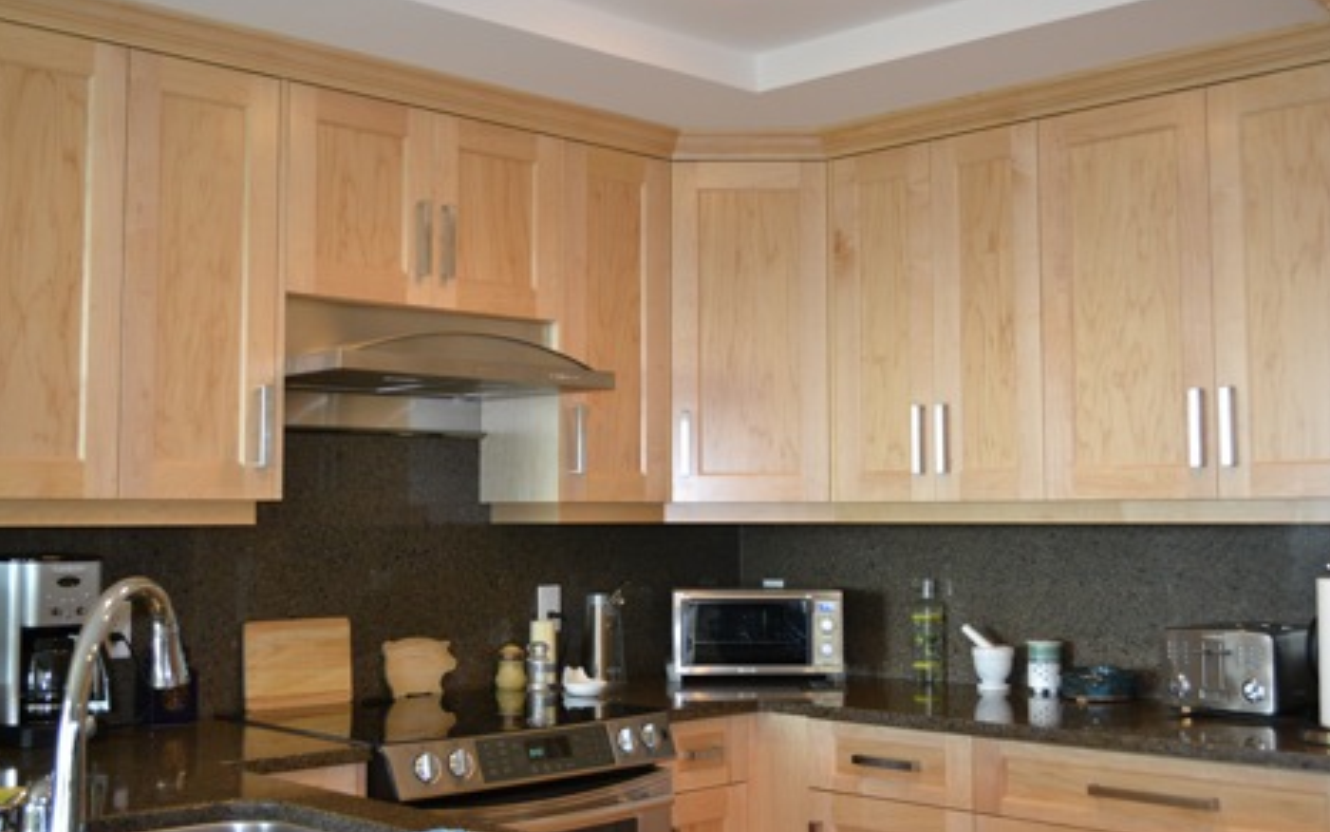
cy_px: 388
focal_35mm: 44
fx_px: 1595
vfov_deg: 29.2
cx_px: 666
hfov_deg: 45.3
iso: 1400
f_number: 4.5
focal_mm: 28
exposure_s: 1/60
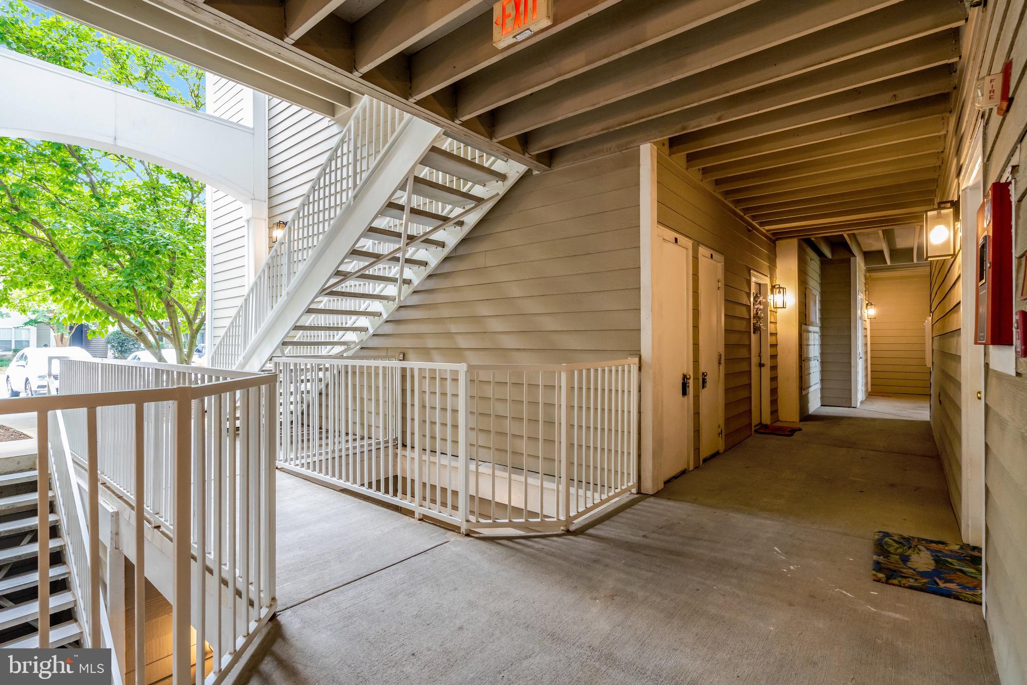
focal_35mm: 16
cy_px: 342
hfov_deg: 96.7
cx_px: 514
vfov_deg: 73.8
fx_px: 456
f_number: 8
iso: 1250
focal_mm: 16
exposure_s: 1/13
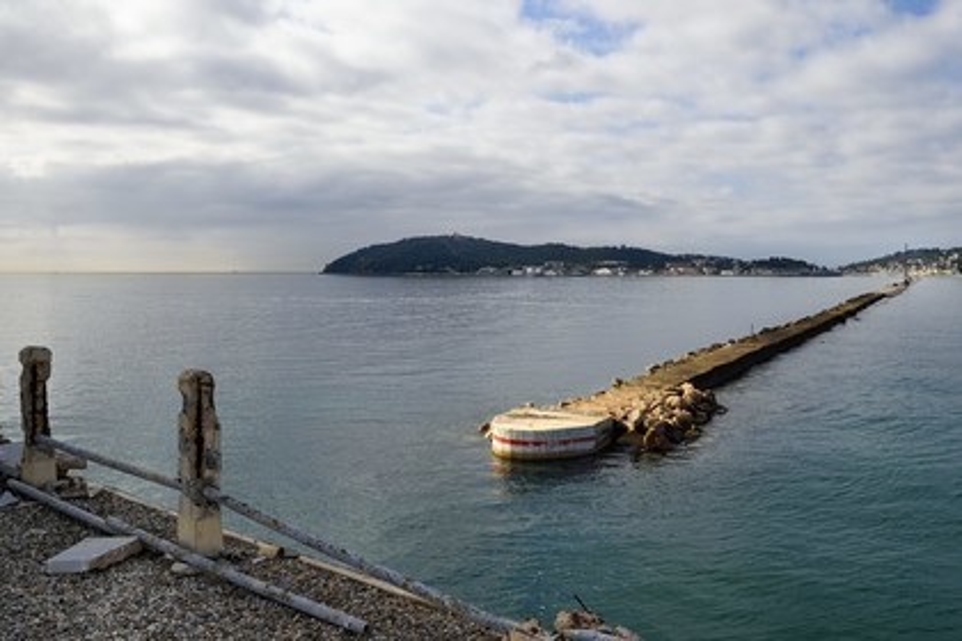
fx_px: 695
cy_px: 320
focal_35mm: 26
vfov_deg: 49.6
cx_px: 481
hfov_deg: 69.4
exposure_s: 1/250
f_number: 16
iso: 200
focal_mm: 26
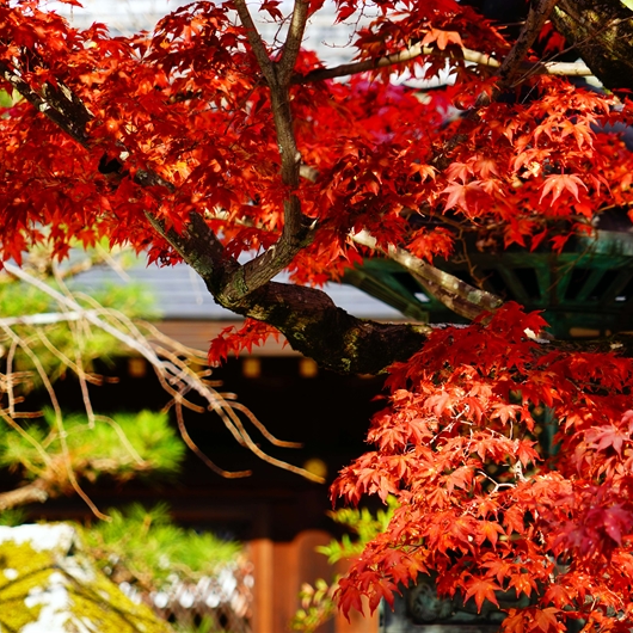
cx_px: 368
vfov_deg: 5.7
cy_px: 316
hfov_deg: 5.7
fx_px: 6372
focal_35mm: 308
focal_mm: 240
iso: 200
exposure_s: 1/250
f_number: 6.3
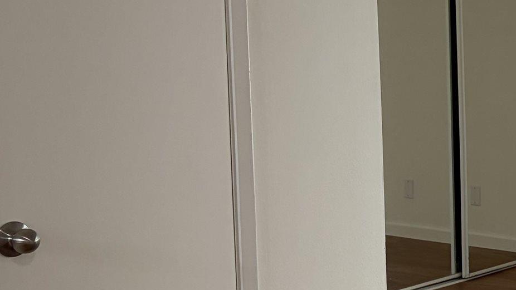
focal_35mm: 94
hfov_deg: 20.3
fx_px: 1286
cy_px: 132
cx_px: 713
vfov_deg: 12.9
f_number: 1.6
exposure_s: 1/120
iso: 125
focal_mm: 5.96
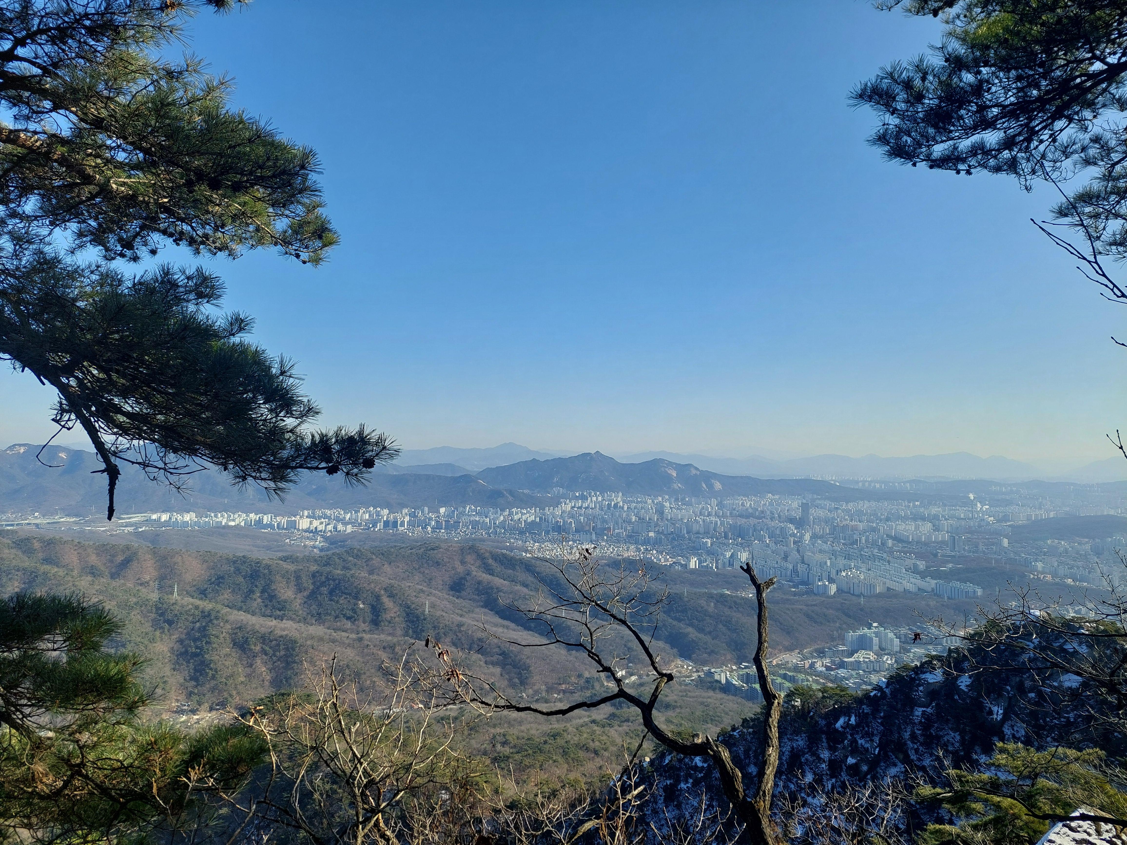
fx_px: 814
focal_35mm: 25
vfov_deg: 54.9
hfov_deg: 69.4
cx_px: 564
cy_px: 422
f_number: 1.8
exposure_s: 1/1514
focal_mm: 5.23
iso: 40
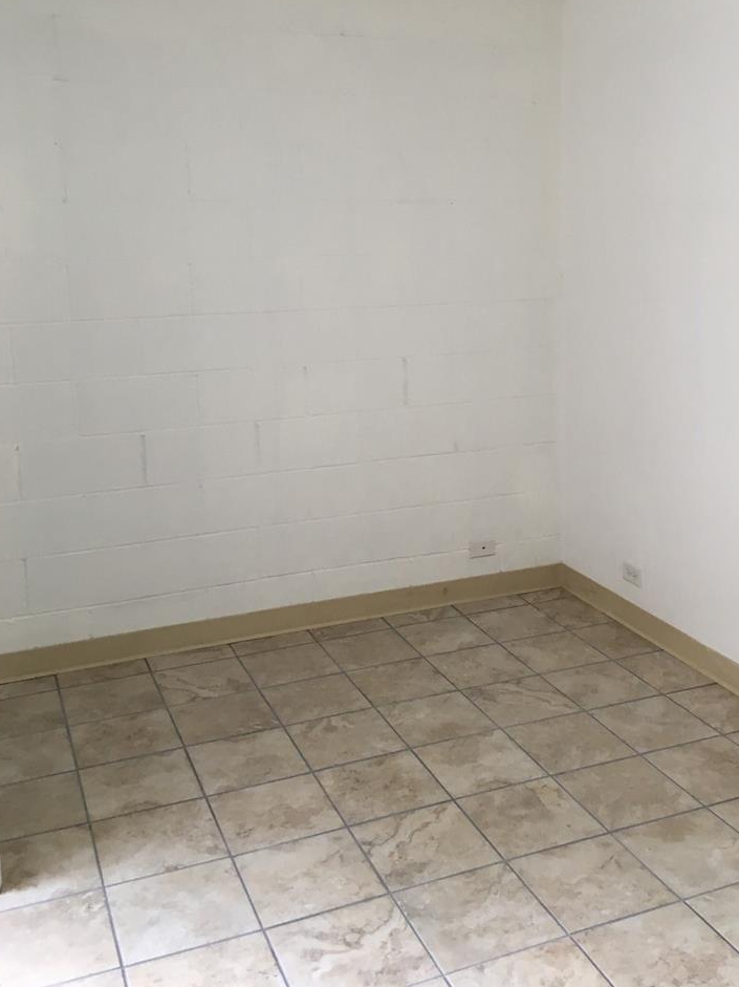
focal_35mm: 37
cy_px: 365
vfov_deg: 49.6
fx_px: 1054
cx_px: 441
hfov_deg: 38.5
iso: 25
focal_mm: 4.15
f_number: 2.2
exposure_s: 1/40
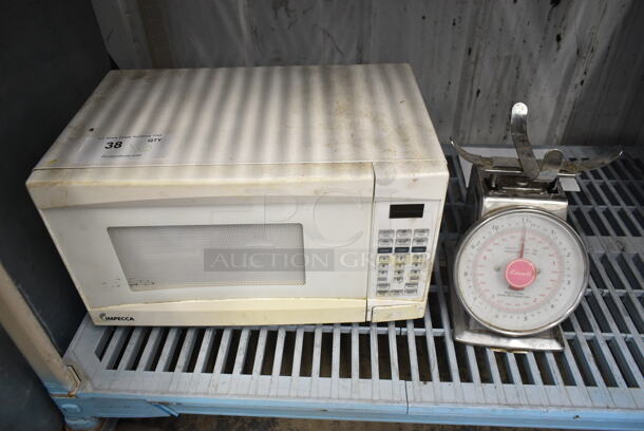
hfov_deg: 67.3
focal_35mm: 27
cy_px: 216
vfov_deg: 48.0
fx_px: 483
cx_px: 322
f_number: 3.5
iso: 560
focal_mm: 18
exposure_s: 1/30
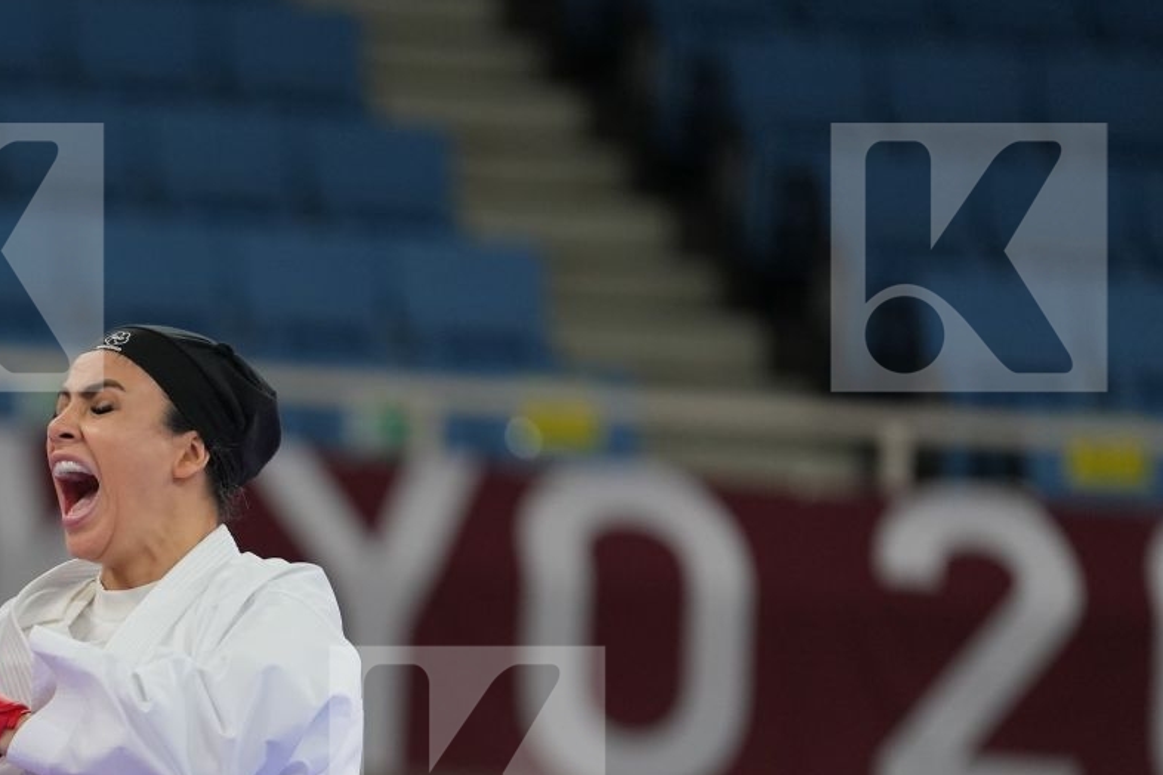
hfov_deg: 4.5
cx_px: -34
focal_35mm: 458
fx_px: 14795
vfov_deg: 3.0
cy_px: 781
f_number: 2.8
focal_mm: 200
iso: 640
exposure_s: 1/1000
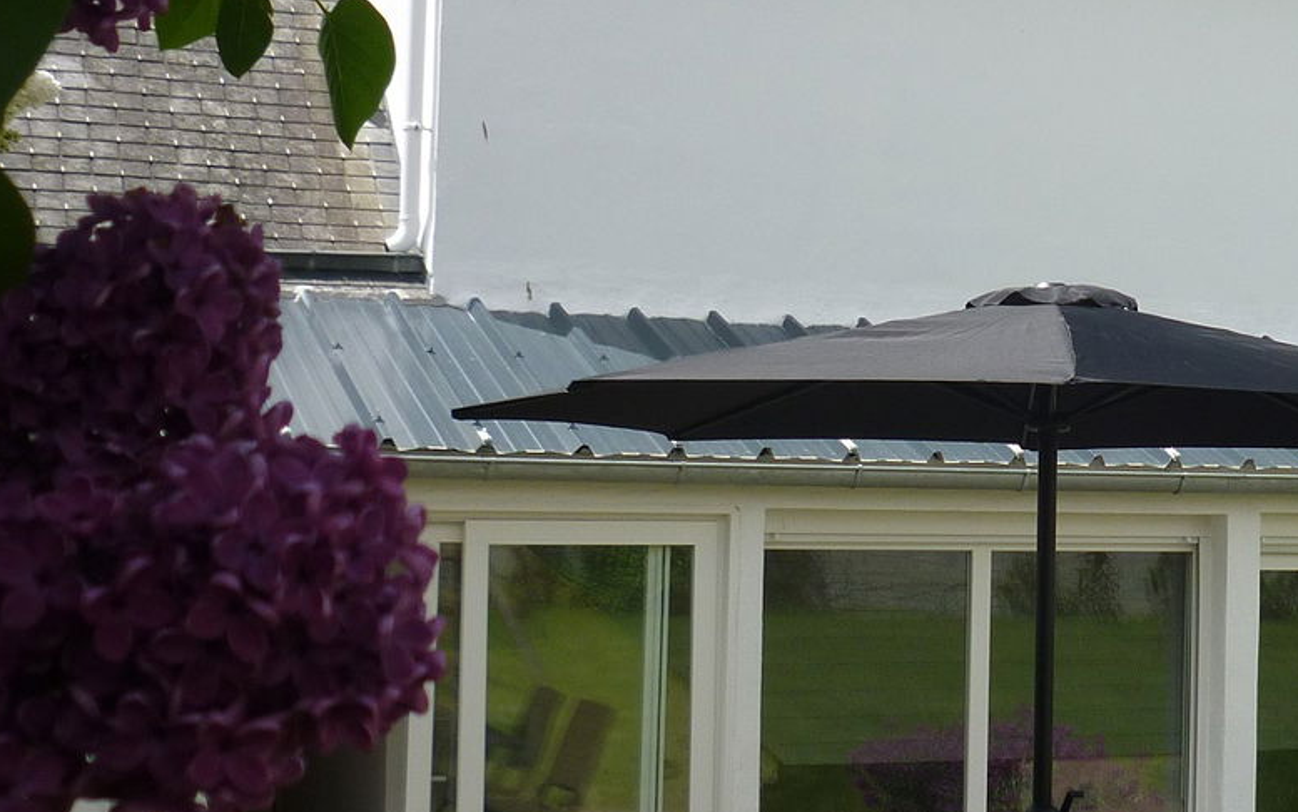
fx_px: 2548
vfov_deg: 18.1
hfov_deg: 27.8
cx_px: 1104
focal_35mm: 72
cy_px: 343
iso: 80
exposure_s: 1/160
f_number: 8
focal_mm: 5.5
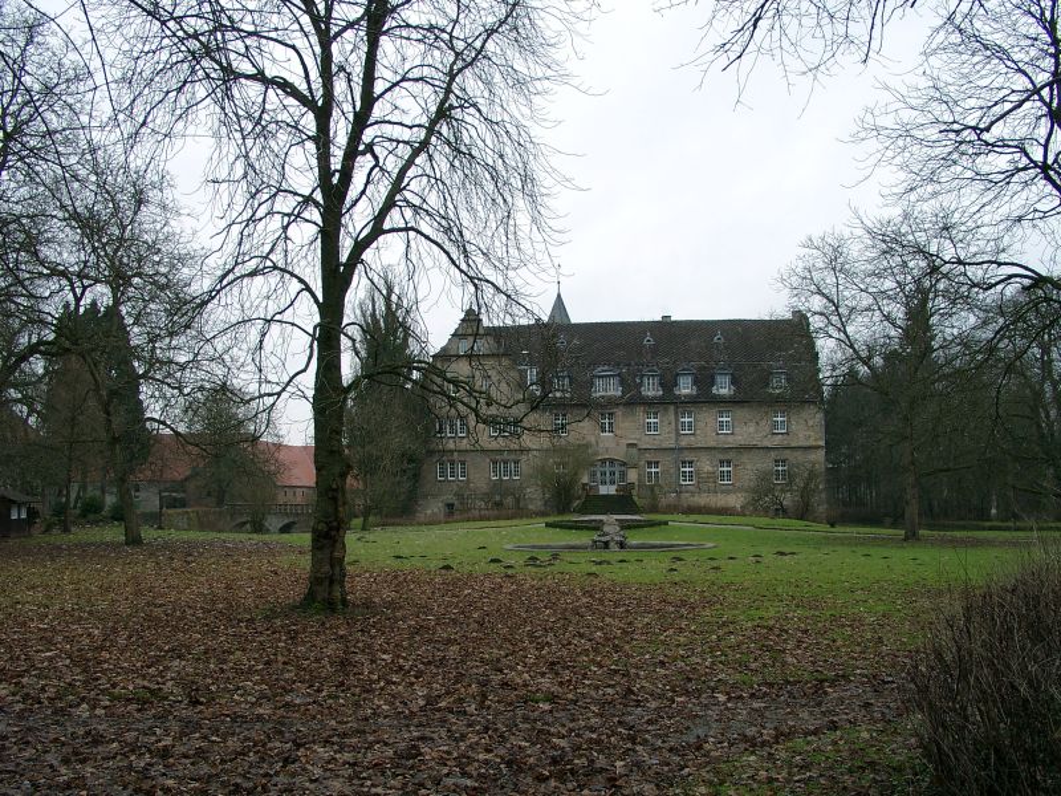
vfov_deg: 41.8
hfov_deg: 54.0
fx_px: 1042
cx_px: 530
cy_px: 398
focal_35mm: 34
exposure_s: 1/165
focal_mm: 7.13
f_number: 4
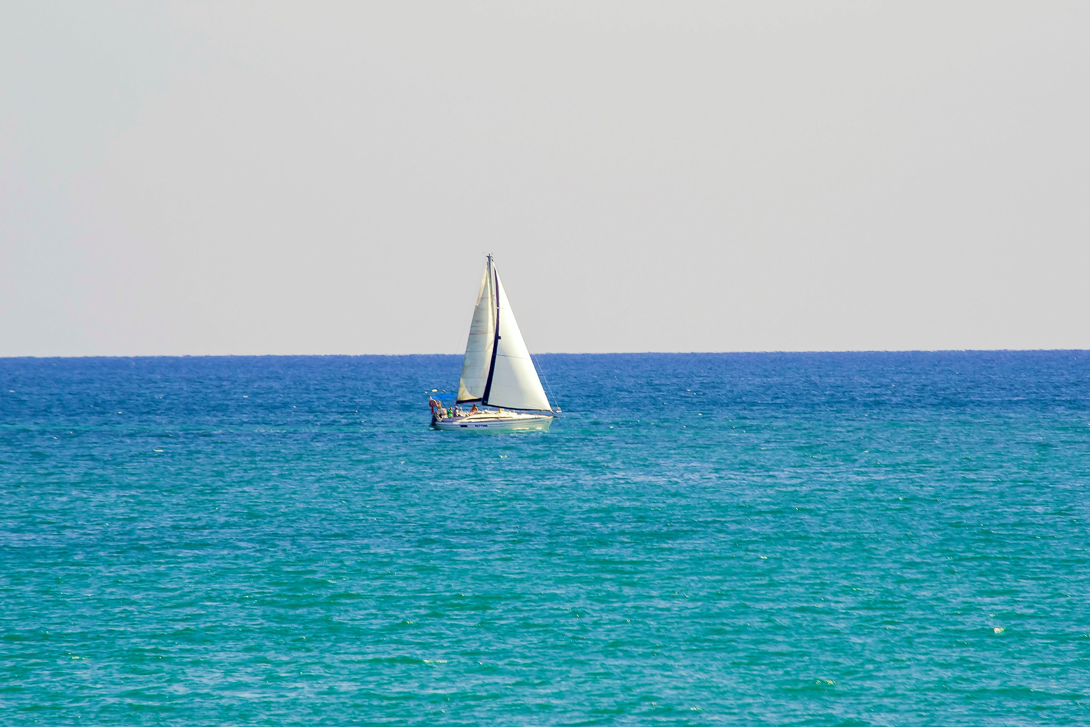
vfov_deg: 3.5
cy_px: 364
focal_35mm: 390
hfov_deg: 5.3
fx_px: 11807
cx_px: 545
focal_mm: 260
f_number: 11
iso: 320
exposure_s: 1/500
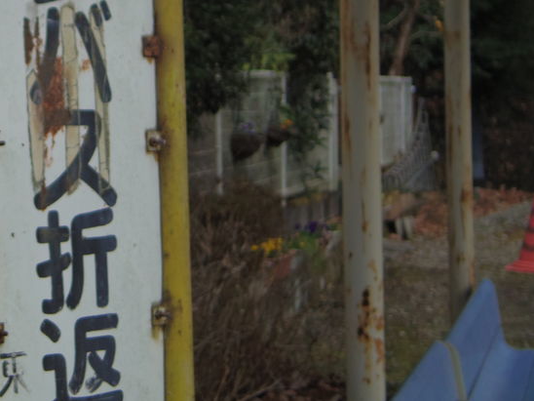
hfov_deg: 18.5
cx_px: -24
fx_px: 1589
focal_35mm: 103
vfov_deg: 14.3
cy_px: 64
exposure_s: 1/1600
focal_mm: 8.5
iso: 125
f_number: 1.9
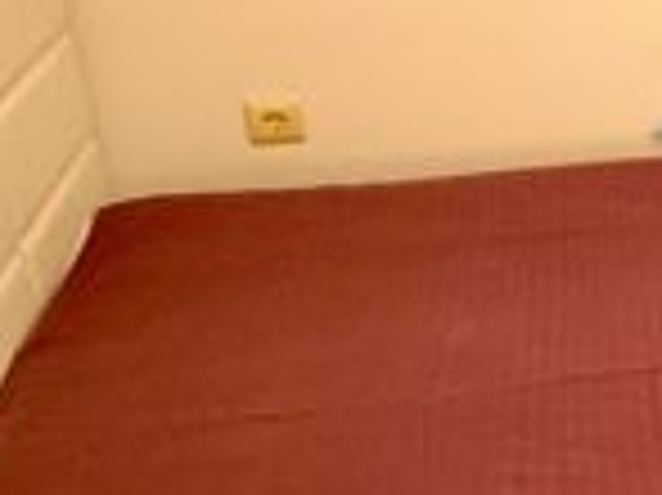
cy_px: 153
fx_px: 1280
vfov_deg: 21.8
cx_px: 1110
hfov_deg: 21.6
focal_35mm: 67
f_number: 2.2
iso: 320
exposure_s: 1/50
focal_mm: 2.22
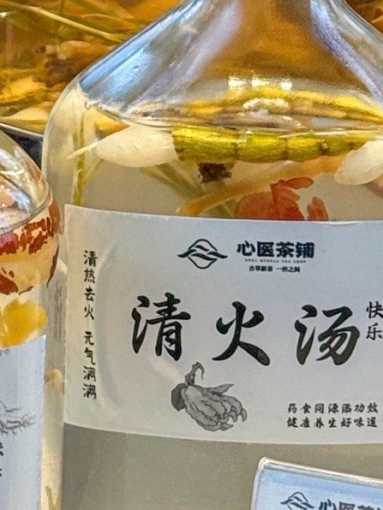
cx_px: -216
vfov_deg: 8.9
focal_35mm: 220
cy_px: -33
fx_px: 3246
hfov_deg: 6.6
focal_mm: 6.86
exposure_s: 1/230
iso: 64
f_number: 1.8
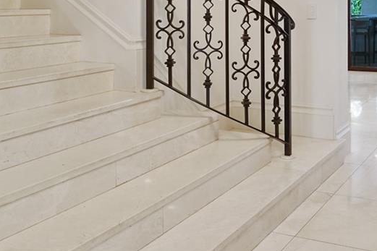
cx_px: 323
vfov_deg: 28.7
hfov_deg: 42.5
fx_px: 450
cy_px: -14
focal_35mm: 43
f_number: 7.1
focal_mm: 14
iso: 100
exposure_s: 1/10
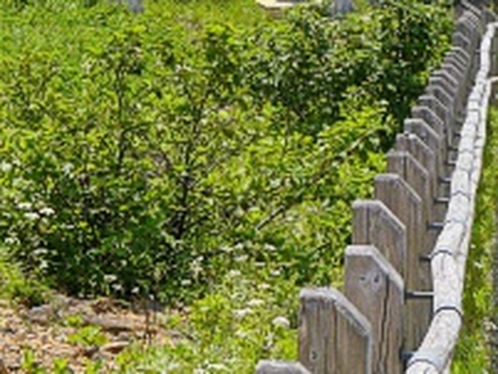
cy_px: -394
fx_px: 3714
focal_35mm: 258
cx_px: 156
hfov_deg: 7.7
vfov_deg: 5.6
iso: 100
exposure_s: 1/800
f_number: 5
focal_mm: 30
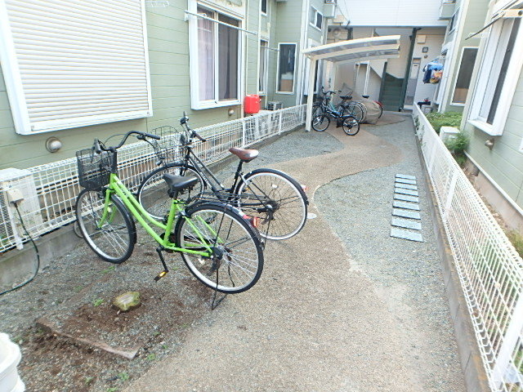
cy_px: 196
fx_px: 317
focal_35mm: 21
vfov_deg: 63.4
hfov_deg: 79.0
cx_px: 262
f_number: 3.5
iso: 125
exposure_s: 1/60
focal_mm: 3.7
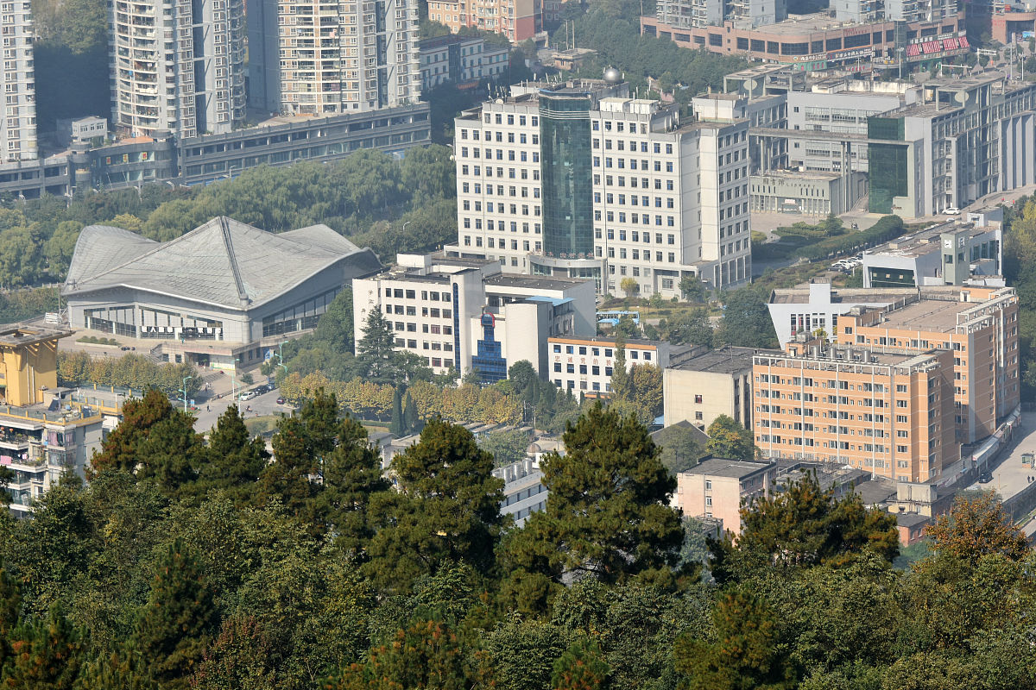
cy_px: 345
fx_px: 5827
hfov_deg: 10.2
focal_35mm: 202
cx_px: 518
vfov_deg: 6.8
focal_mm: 135
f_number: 9
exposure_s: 1/320
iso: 100
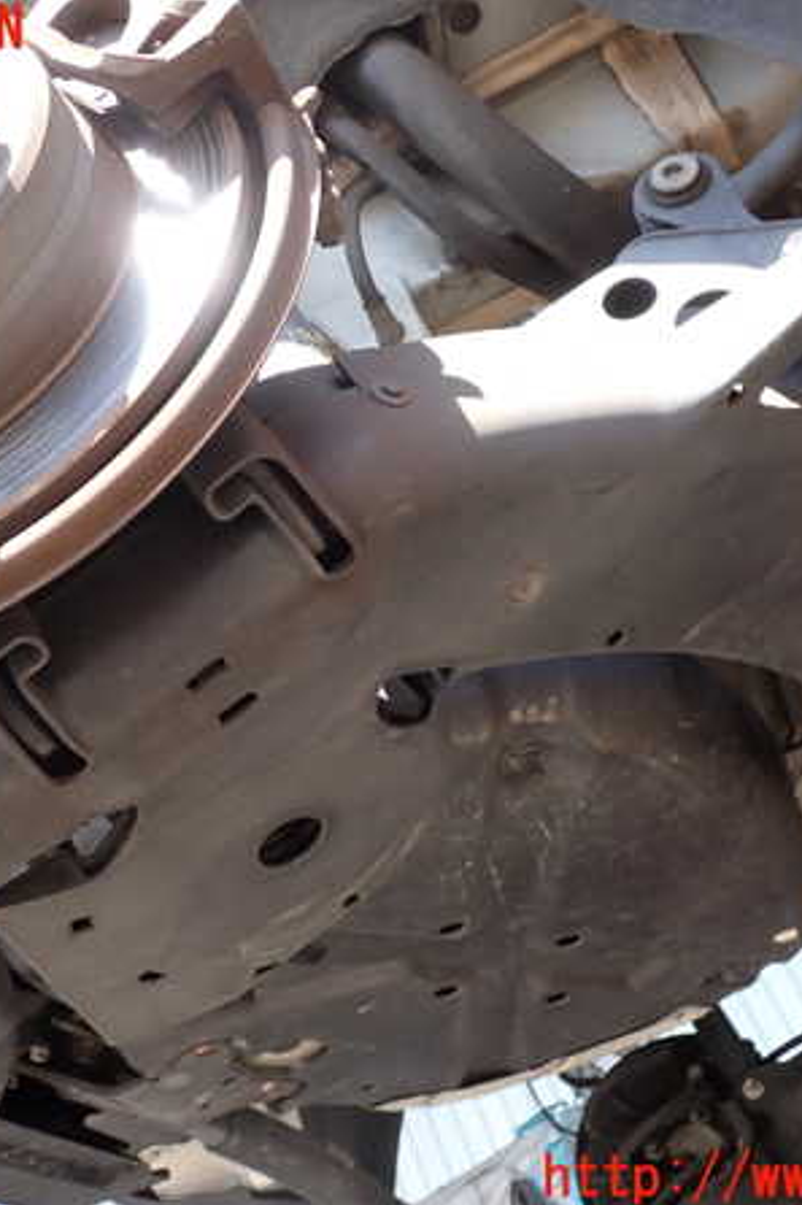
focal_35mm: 42
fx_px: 1404
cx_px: 343
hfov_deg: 31.8
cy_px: 605
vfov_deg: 46.4
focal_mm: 5.4
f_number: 3.2
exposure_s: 1/80
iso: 100
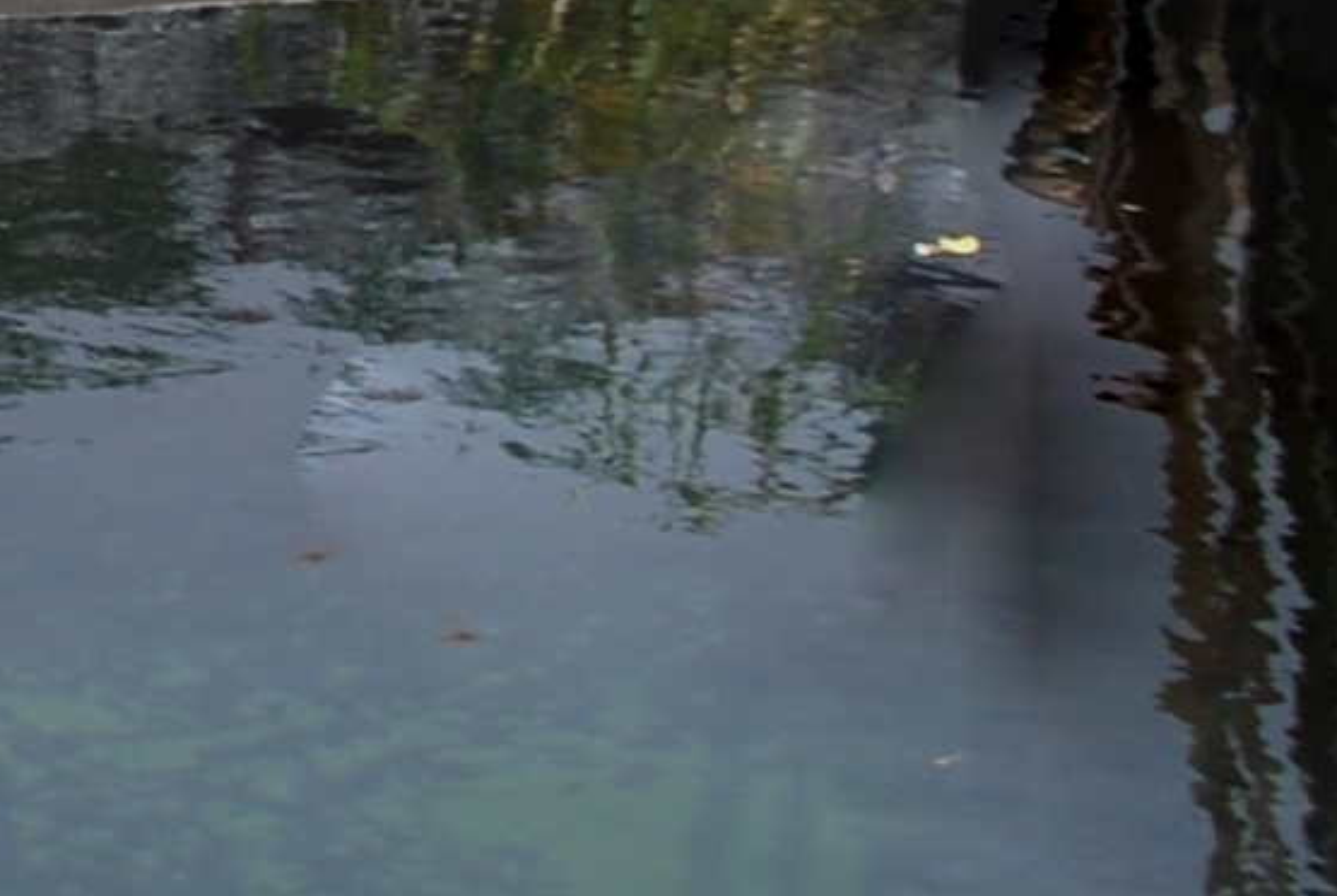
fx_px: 9337
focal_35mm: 251
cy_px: -354
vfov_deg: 5.5
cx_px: -1390
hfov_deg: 7.8
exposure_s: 1/320
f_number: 9
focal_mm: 24
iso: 100
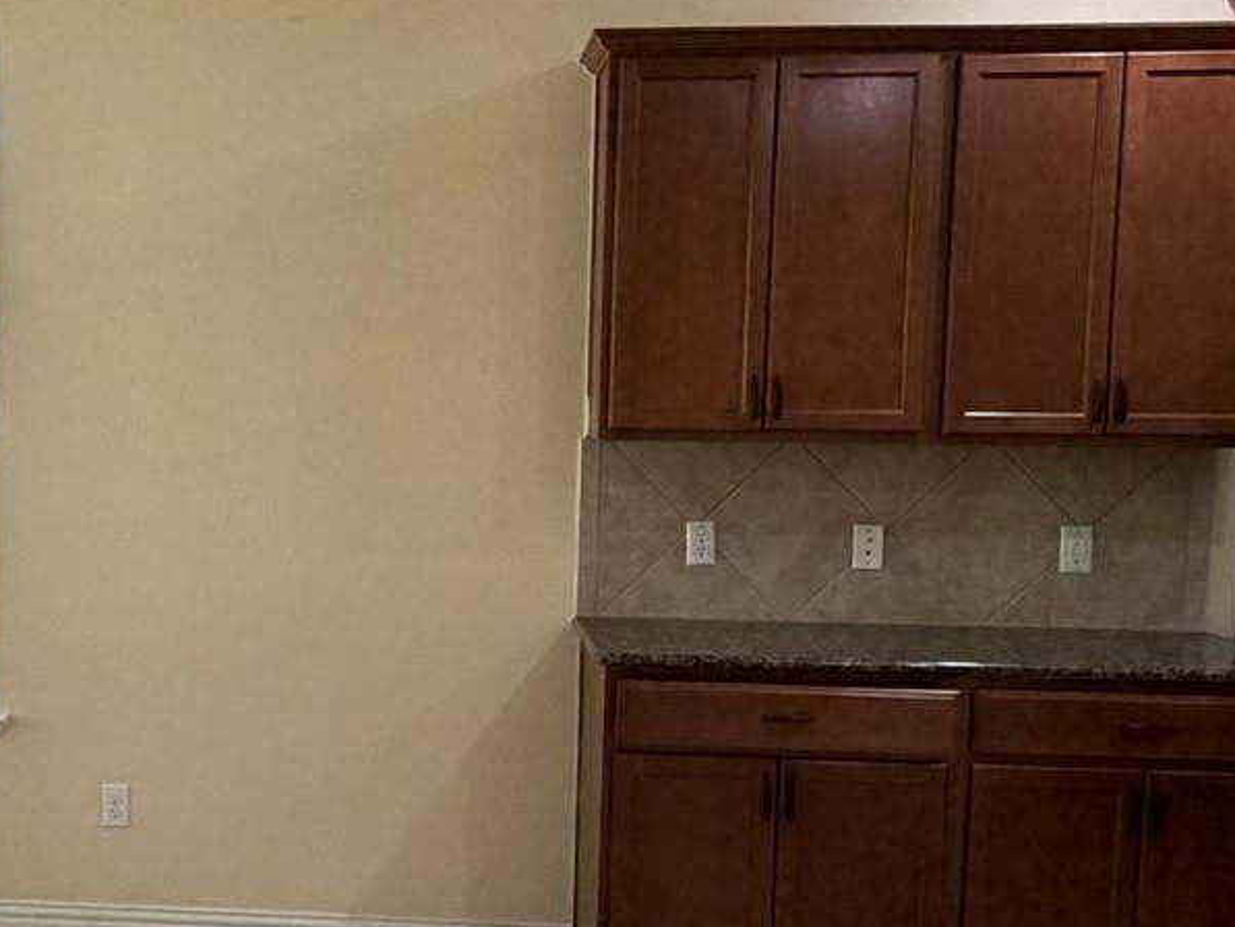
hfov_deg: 38.2
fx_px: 1713
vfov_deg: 30.2
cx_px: 246
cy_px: 548
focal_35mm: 48
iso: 200
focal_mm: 2.22
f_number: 2.2
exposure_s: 1/60
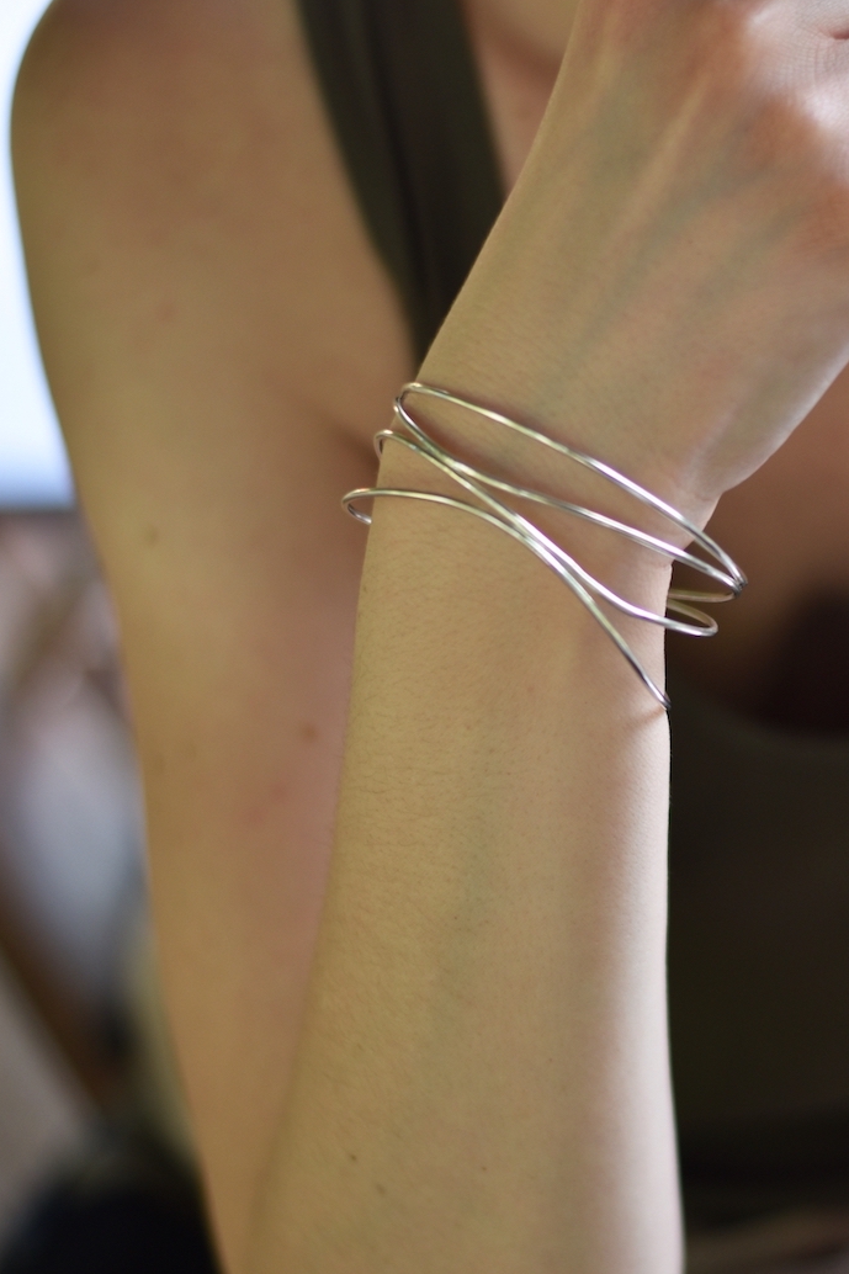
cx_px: 633
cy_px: 649
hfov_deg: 11.8
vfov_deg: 17.6
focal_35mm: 116
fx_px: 4105
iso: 100
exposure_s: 1/320
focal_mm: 50
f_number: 1.8
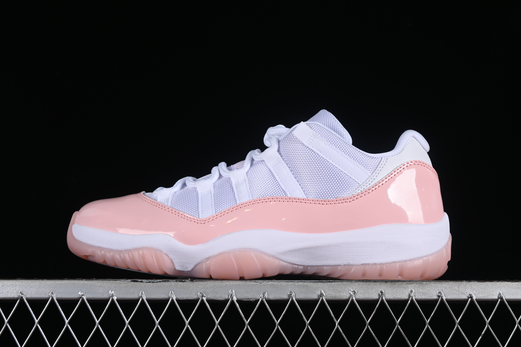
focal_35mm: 75
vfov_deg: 18.2
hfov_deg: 27.0
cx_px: 260
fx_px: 1085
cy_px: 174
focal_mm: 50
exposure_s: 1/80
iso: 160
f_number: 8
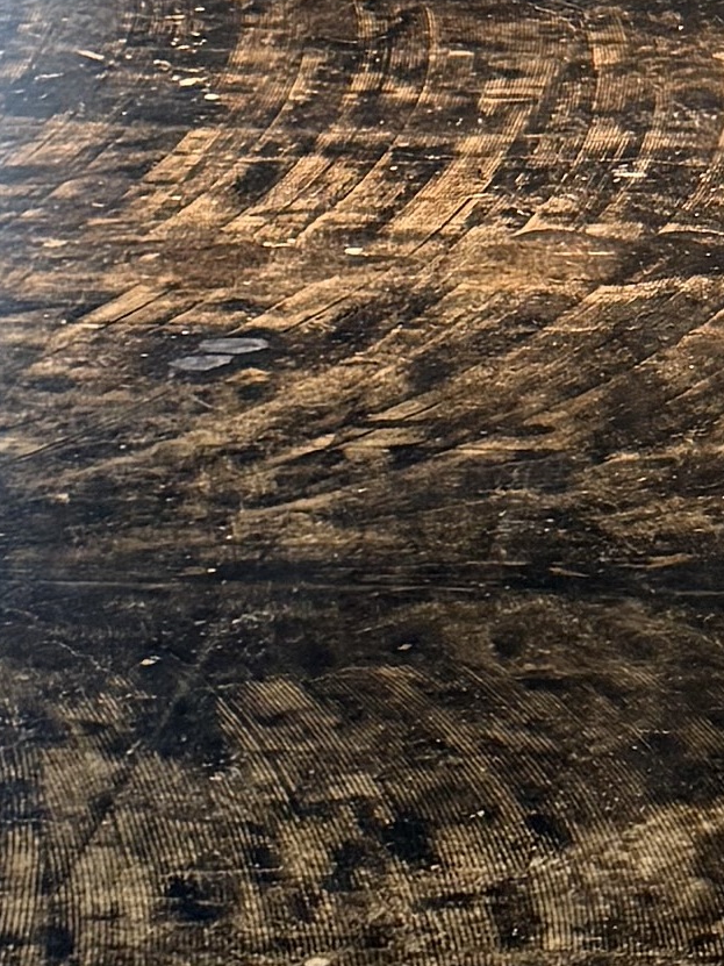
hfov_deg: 8.7
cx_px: 1234
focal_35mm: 165
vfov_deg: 11.5
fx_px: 4603
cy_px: -434
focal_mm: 6.76
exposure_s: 1/60
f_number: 1.78
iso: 320
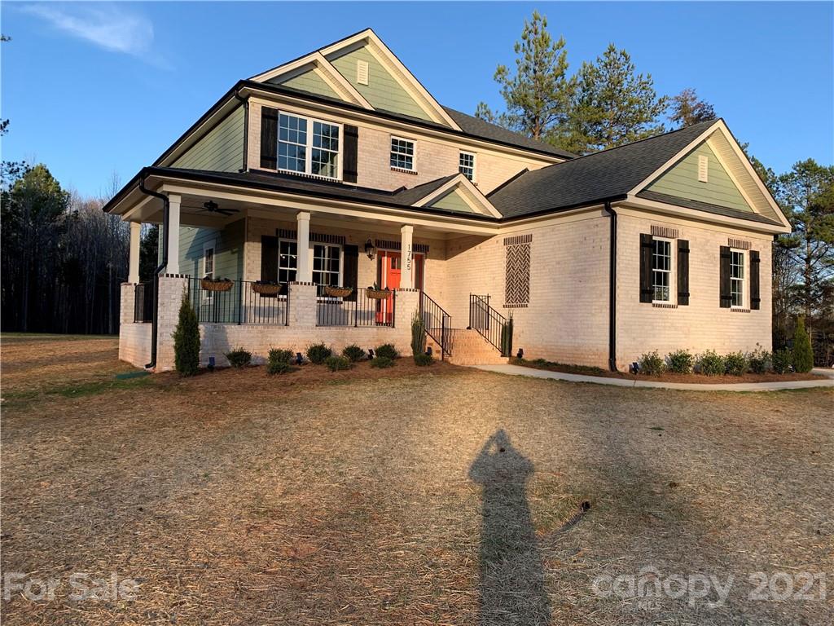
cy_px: 313
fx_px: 626
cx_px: 417
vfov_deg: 53.1
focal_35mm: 26
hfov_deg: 67.3
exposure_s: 1/759
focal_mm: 4.25
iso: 25
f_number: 1.8
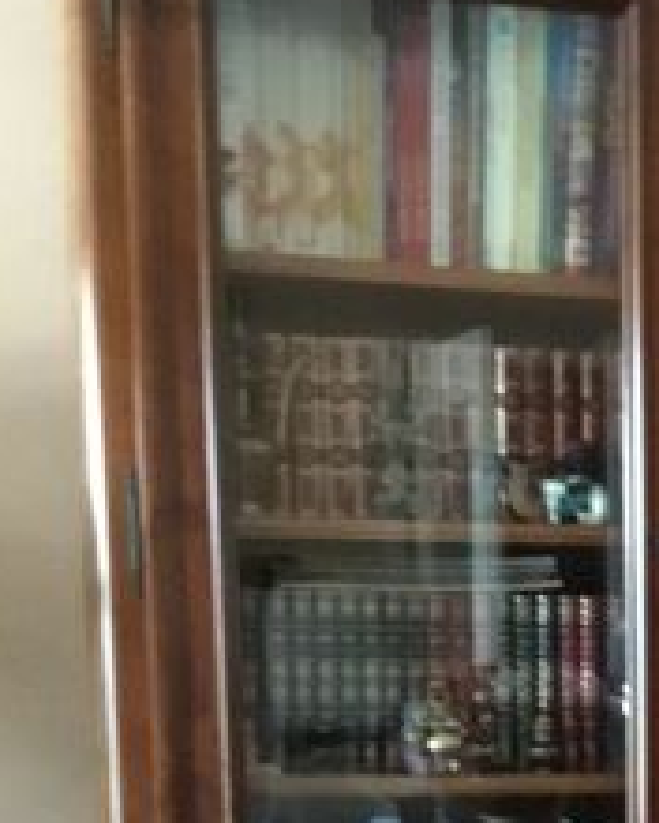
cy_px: 898
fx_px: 2145
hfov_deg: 16.4
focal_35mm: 88
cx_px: 880
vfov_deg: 20.7
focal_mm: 3.3
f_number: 2.4
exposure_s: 1/17
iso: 800
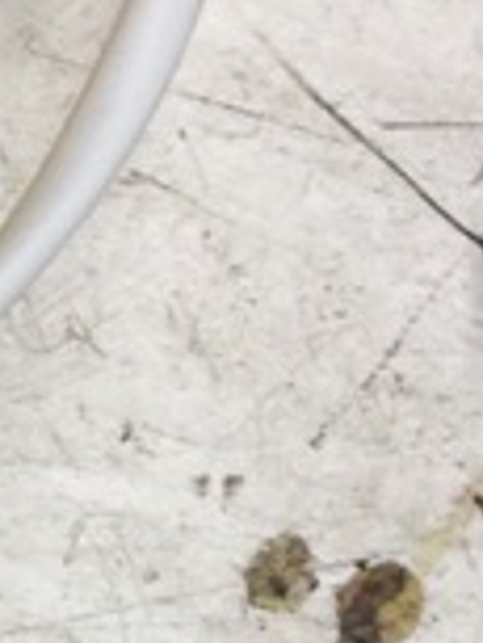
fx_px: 4106
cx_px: -878
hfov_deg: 6.3
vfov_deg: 8.9
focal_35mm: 221
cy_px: 689
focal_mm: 4.12
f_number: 2.4
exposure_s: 1/30
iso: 50
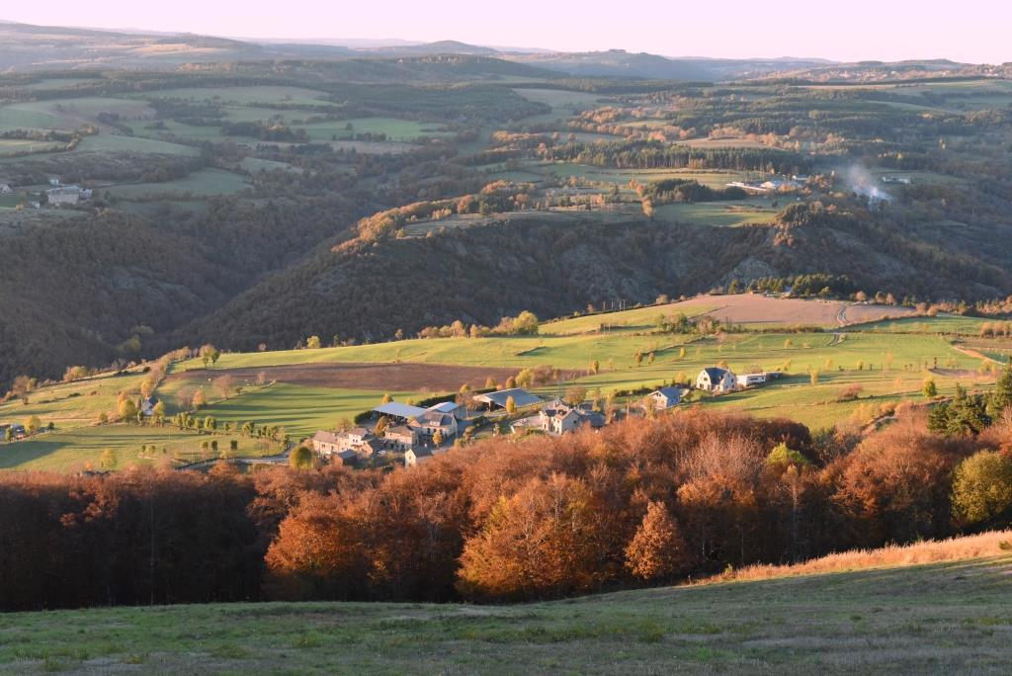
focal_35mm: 62
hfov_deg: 32.4
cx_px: 506
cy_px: 338
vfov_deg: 21.9
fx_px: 1744
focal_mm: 62
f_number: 11
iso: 4500
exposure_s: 1/320
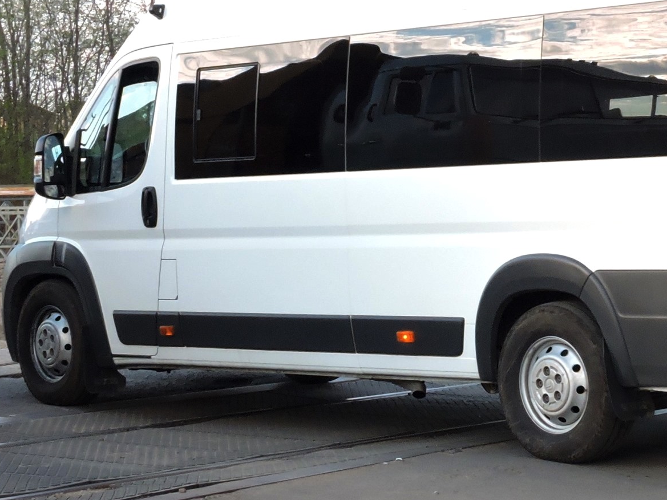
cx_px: 535
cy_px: 119
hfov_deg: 24.9
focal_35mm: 77
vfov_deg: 19.0
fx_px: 1484
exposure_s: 1/250
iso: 280
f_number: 4
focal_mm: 8.1
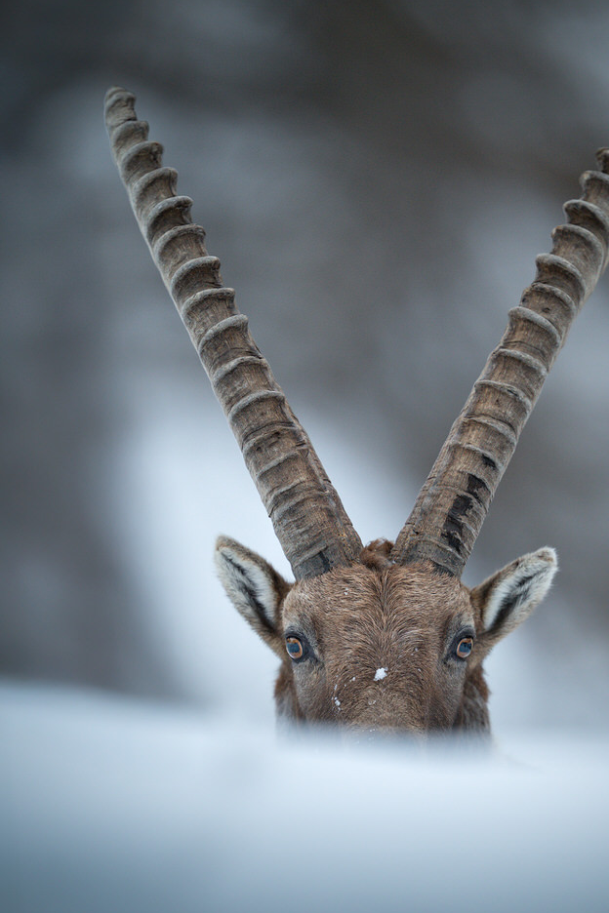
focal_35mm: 513
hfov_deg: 2.7
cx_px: 383
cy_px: 536
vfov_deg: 4.0
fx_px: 13016
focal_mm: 400
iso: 1250
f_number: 2.8
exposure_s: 1/200
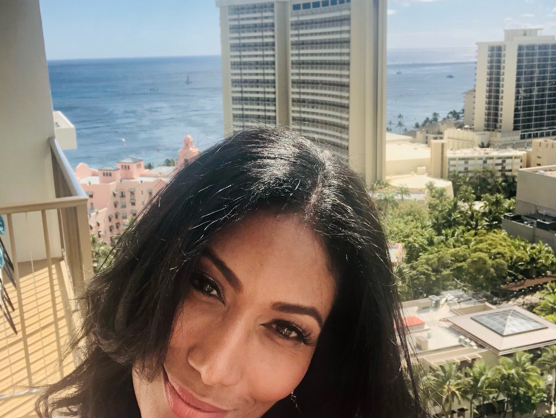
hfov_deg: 43.8
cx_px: 277
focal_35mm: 43
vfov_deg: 33.6
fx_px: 691
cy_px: 238
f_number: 2.2
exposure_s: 1/316
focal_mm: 2.87
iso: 20
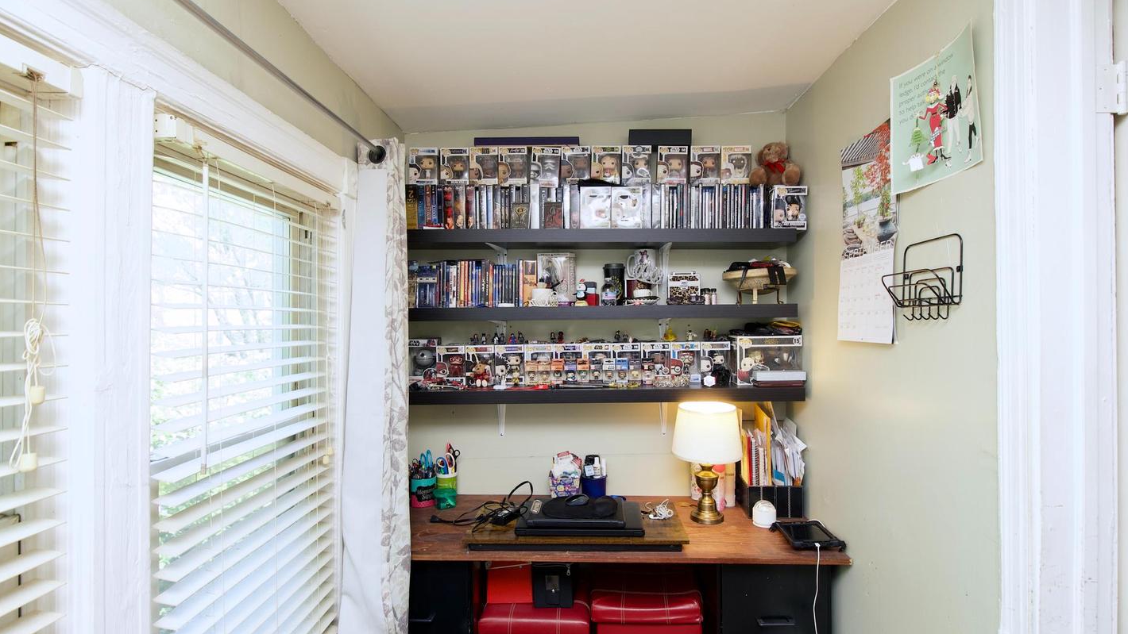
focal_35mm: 17
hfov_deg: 95.9
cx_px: 570
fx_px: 509
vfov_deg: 63.9
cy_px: 305
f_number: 7.1
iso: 320
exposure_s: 1/15
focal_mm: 11
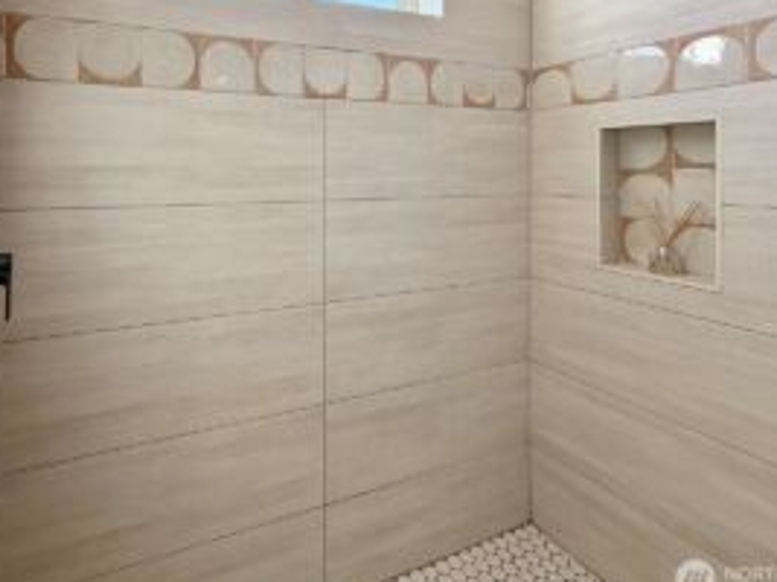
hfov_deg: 77.3
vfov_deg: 61.1
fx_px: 471
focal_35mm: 21
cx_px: 282
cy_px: 172
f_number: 2.2
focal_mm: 2.22
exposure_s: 1/161
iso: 64
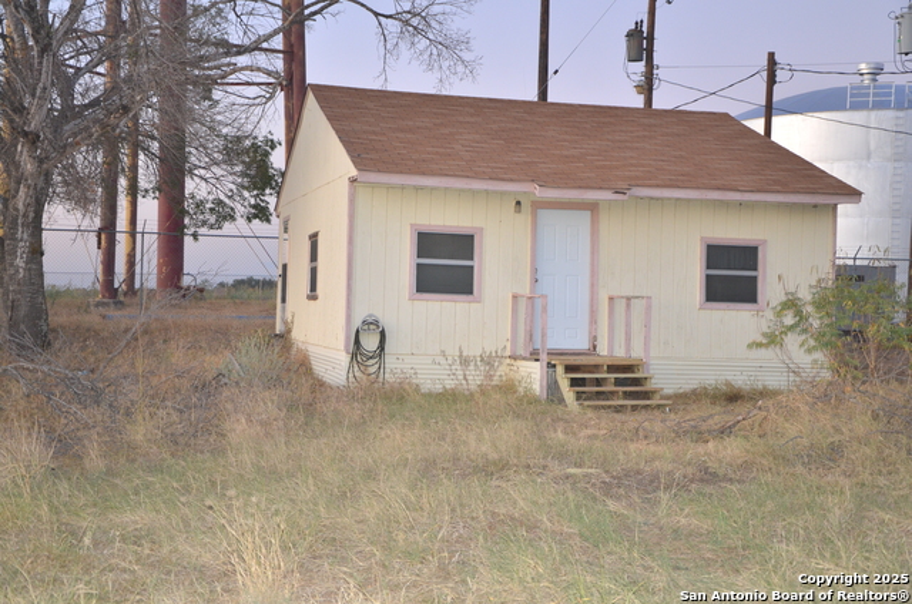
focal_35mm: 51
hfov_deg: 39.0
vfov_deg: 26.4
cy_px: 302
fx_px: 1289
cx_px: 456
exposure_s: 1/60
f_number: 4.2
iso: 800
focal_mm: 34
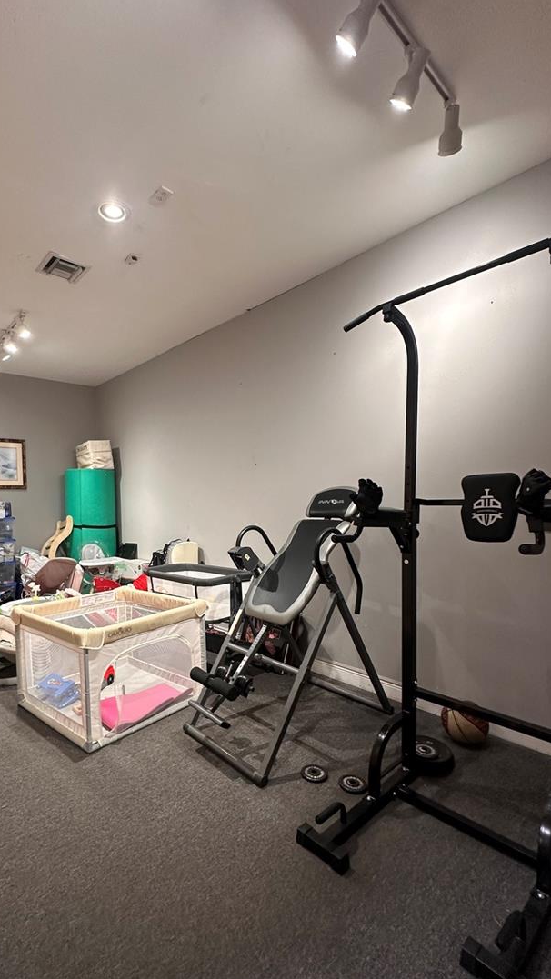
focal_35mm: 17
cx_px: 207
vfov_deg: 95.8
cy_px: 514
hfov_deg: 63.1
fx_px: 441
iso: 200
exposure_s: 1/60
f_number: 2.2
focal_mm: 2.22
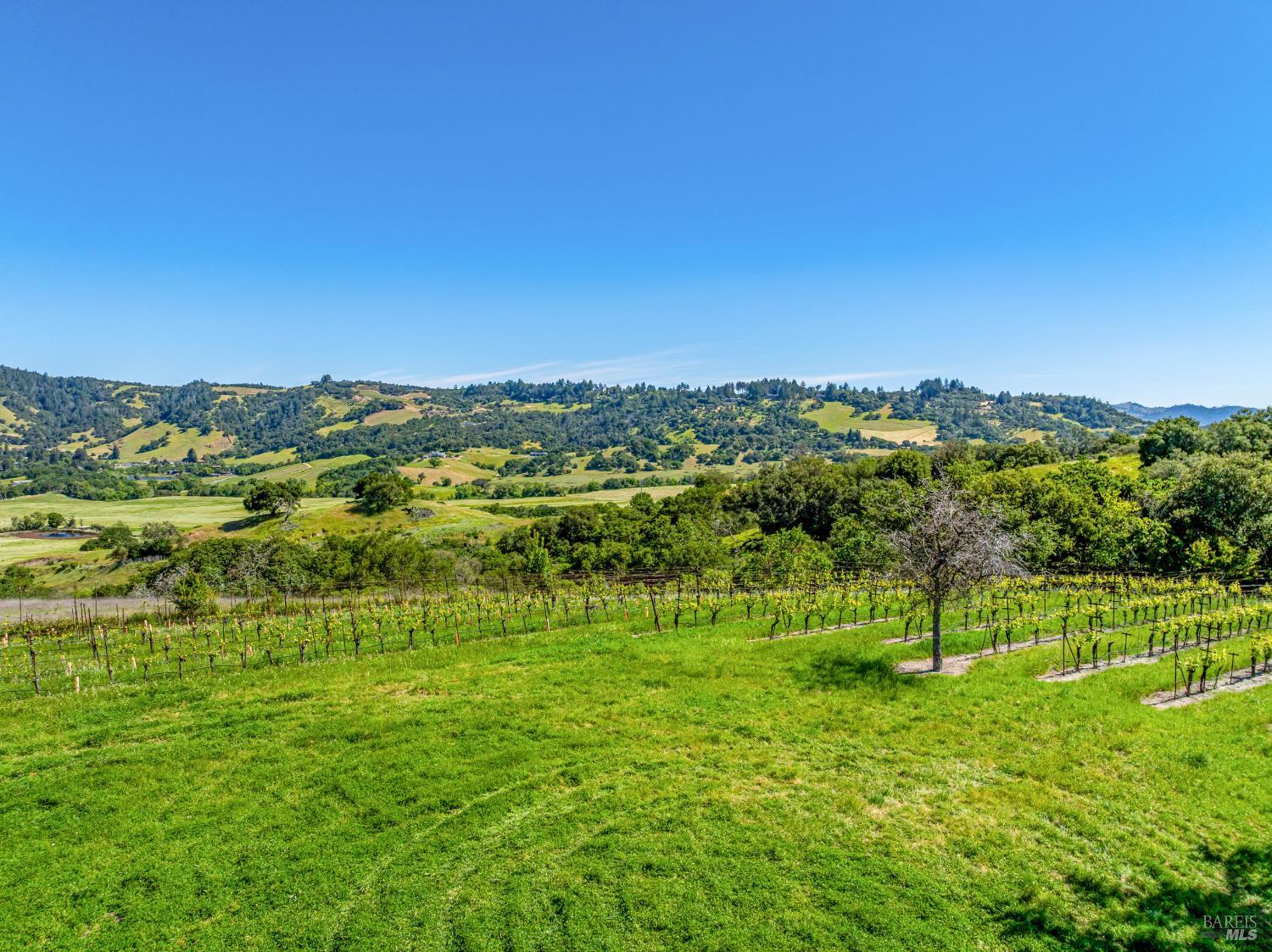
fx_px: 881
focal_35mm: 24
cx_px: 636
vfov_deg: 56.8
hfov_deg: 71.6
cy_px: 476
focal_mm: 12.29
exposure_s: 1/3200
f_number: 2.8
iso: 100
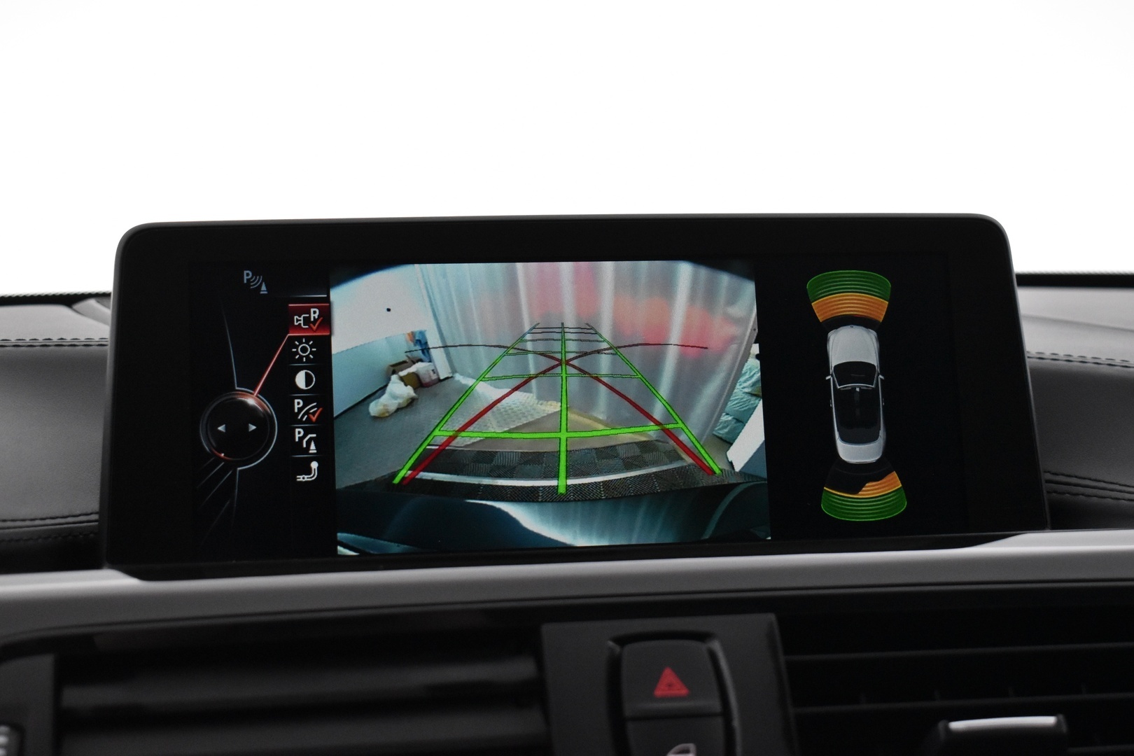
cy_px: 378
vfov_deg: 22.6
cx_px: 567
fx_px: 1890
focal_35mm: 60
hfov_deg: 33.4
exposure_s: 1/50
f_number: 5
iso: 3200
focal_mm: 40
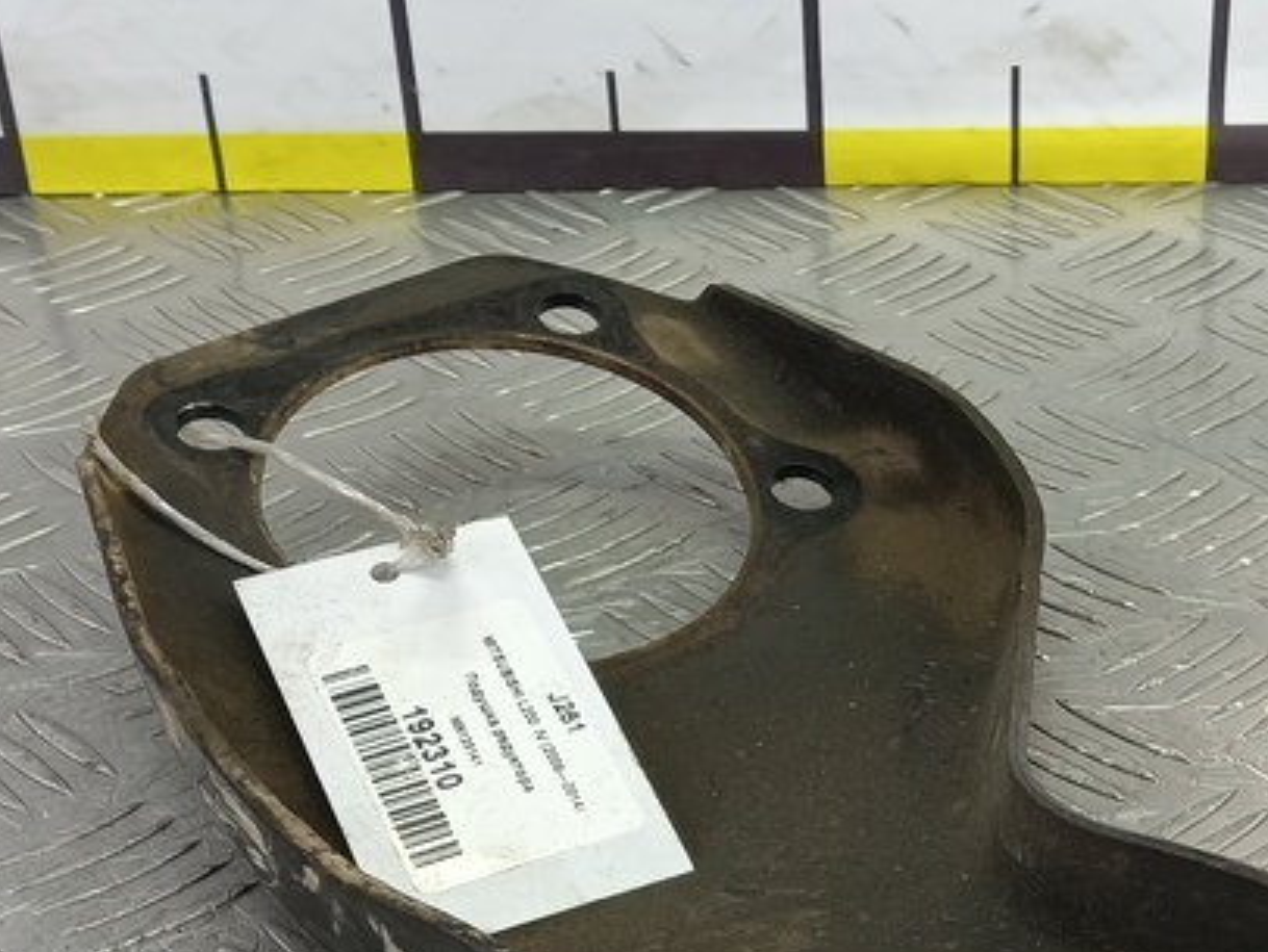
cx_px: 924
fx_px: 2126
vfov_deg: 24.2
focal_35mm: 58
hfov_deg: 32.7
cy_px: 946
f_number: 1.6
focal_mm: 4.11
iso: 137
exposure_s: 1/50
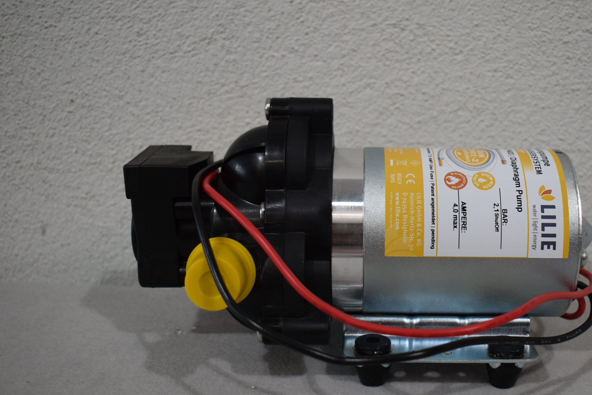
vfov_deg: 29.2
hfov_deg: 42.4
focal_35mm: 46
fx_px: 757
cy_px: 238
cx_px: 370
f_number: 4
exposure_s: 1/250
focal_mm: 24
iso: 400
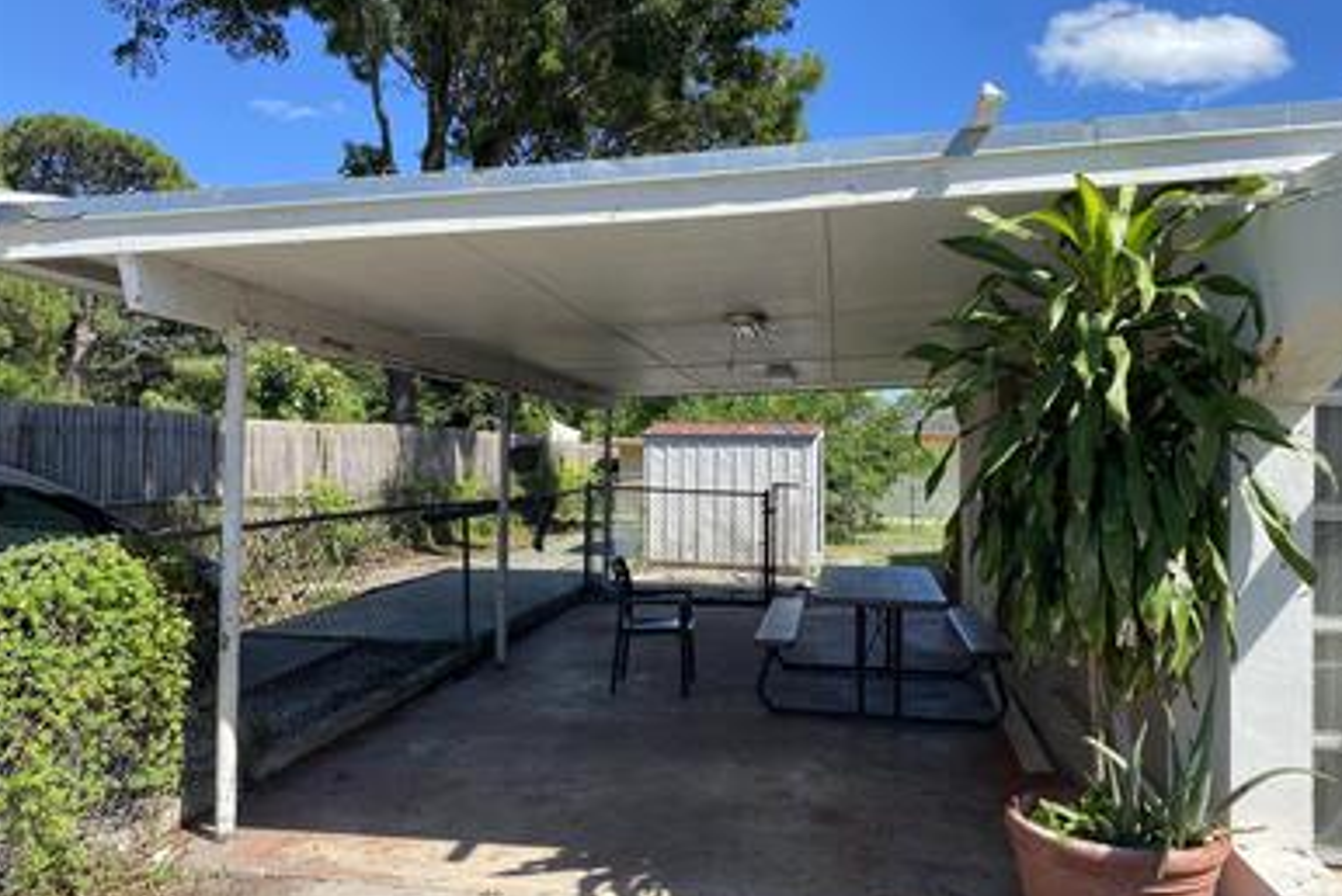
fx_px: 1045
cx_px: 671
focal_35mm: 28
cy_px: 455
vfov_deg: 46.5
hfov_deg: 65.4
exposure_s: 1/1330
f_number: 1.8
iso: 32
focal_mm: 4.25
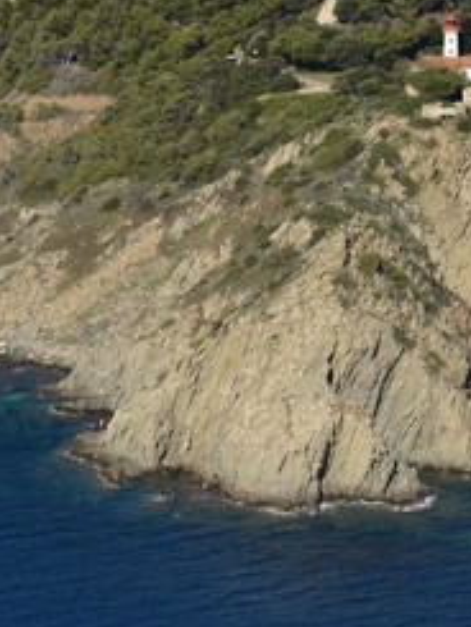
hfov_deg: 4.5
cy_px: 297
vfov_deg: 6.0
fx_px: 5982
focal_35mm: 330
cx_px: 328
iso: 800
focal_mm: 200
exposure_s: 1/1600
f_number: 10
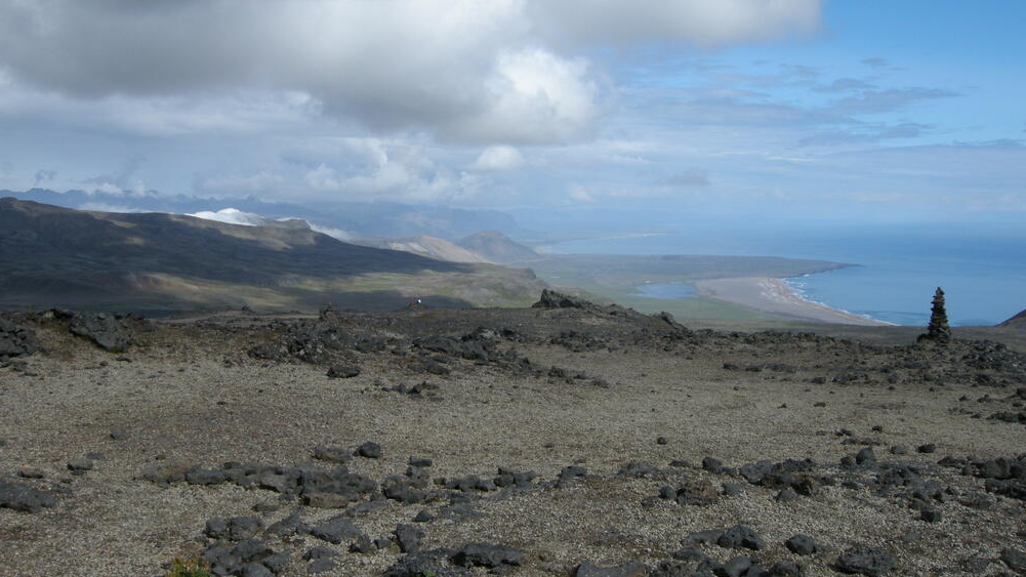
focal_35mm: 39
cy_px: 245
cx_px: 520
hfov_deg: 51.6
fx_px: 1061
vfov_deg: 30.4
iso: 100
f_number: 6.8
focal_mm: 7.5
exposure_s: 1/350
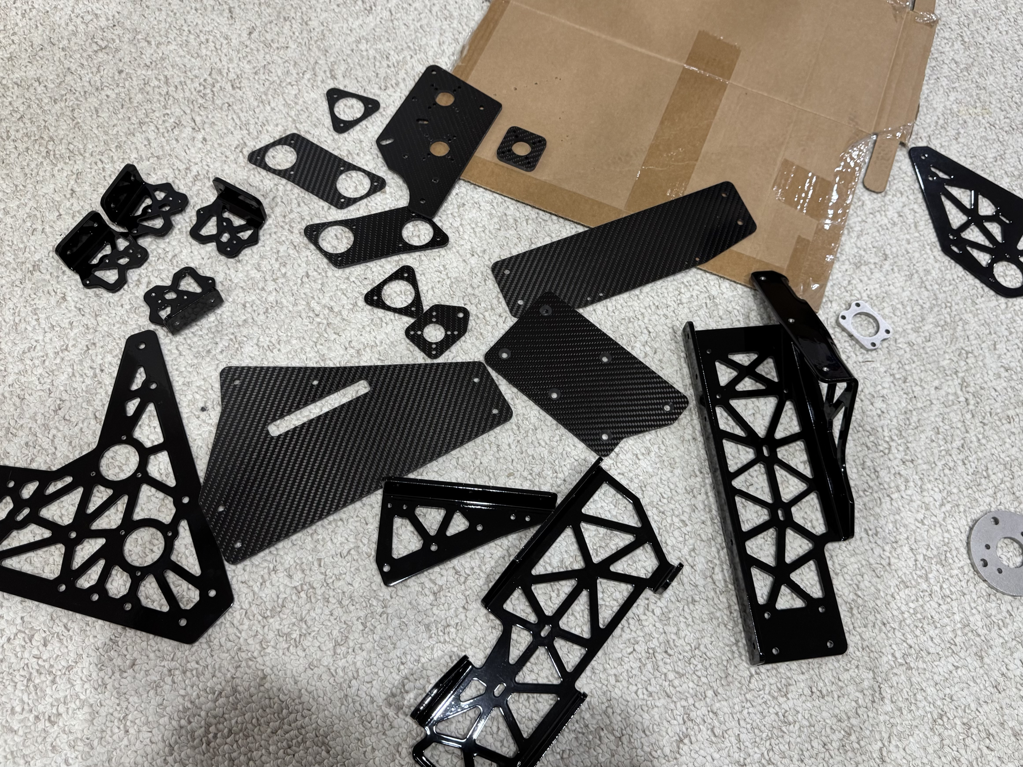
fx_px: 709
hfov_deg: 71.6
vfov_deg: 56.8
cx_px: 512
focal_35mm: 24
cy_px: 384
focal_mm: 6.76
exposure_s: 1/60
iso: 250
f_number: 1.78
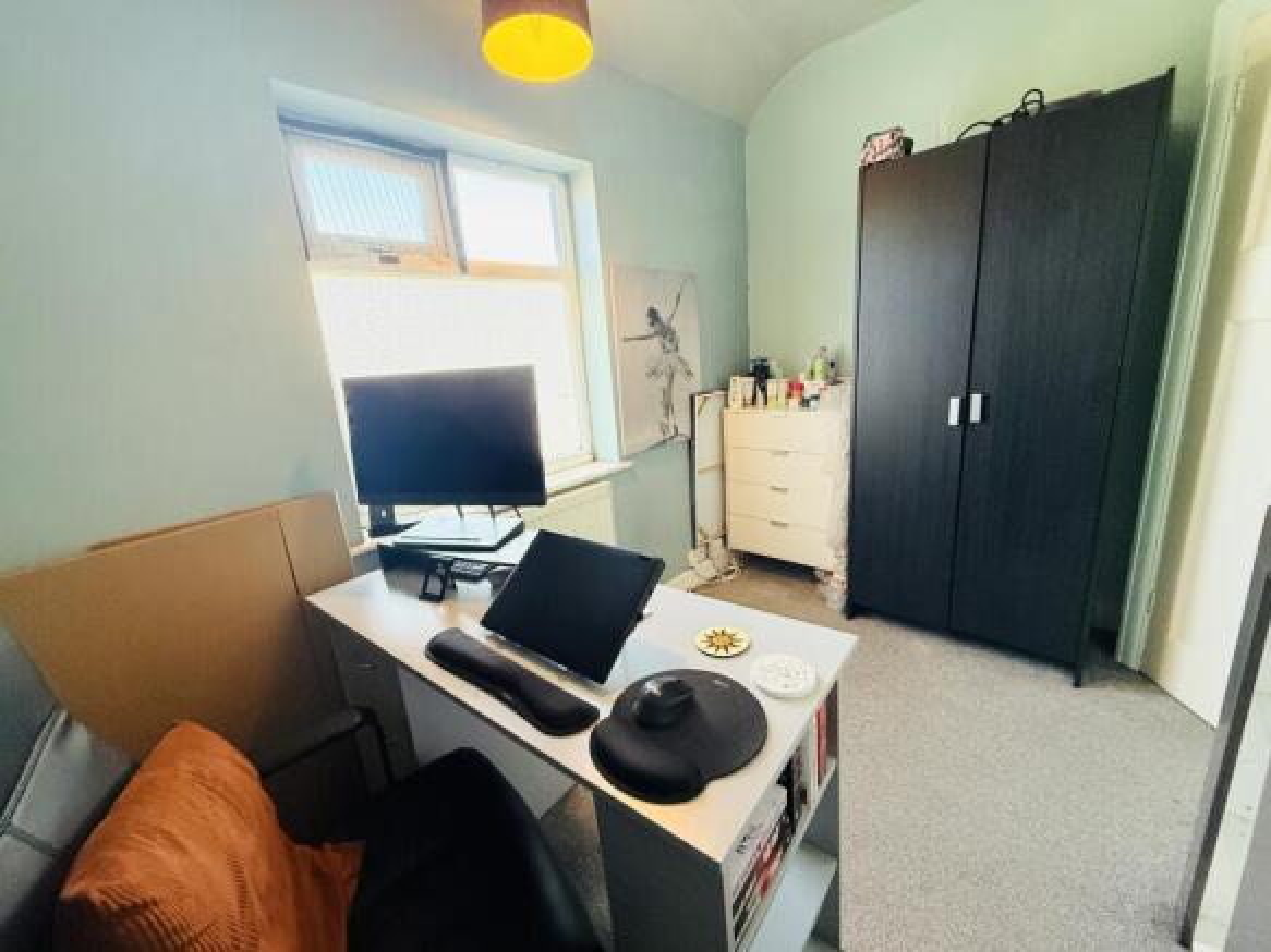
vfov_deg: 85.7
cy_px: 476
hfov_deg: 102.1
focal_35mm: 14
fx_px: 514
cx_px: 636
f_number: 2.2
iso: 320
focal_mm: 2.22
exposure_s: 1/99
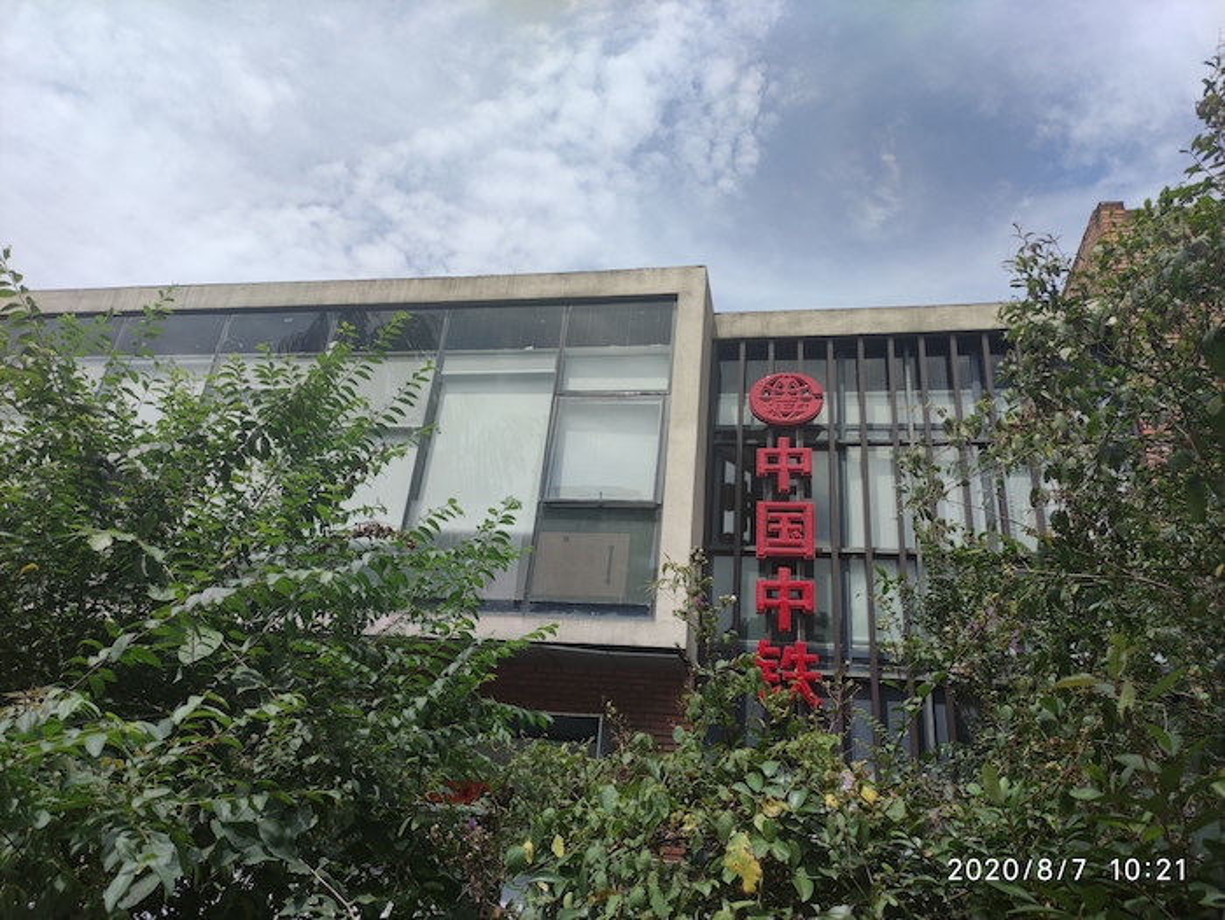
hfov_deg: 69.4
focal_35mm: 25
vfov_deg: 54.9
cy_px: 460
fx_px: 885
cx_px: 612
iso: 50
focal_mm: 5.43
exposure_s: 1/1574
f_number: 1.89
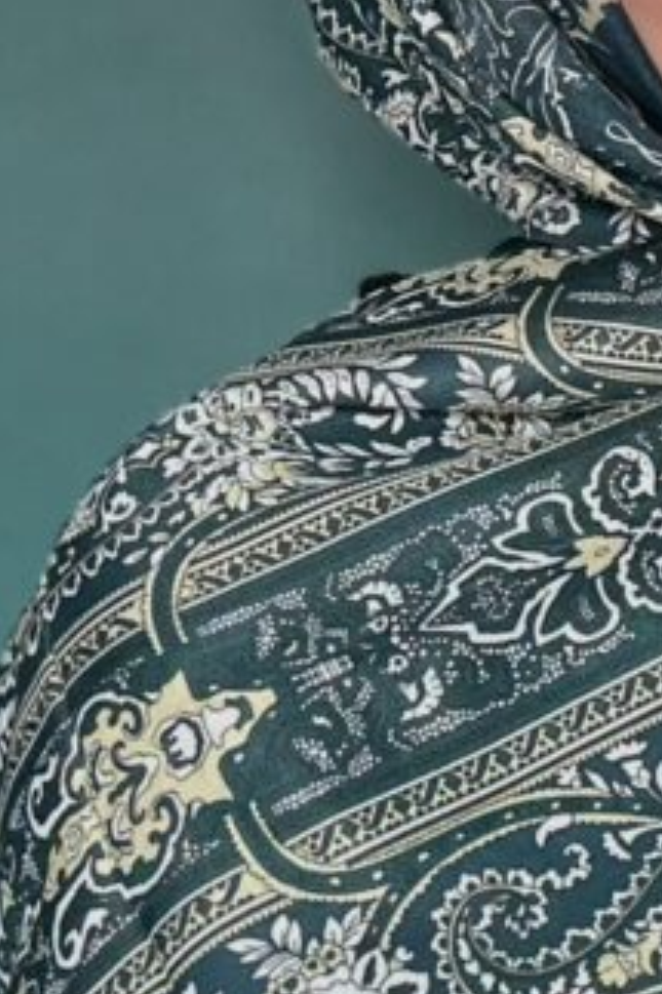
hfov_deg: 13.6
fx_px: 2733
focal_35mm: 99
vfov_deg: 20.4
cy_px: 240
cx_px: 684
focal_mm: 2.69
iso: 250
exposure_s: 1/60
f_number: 1.9
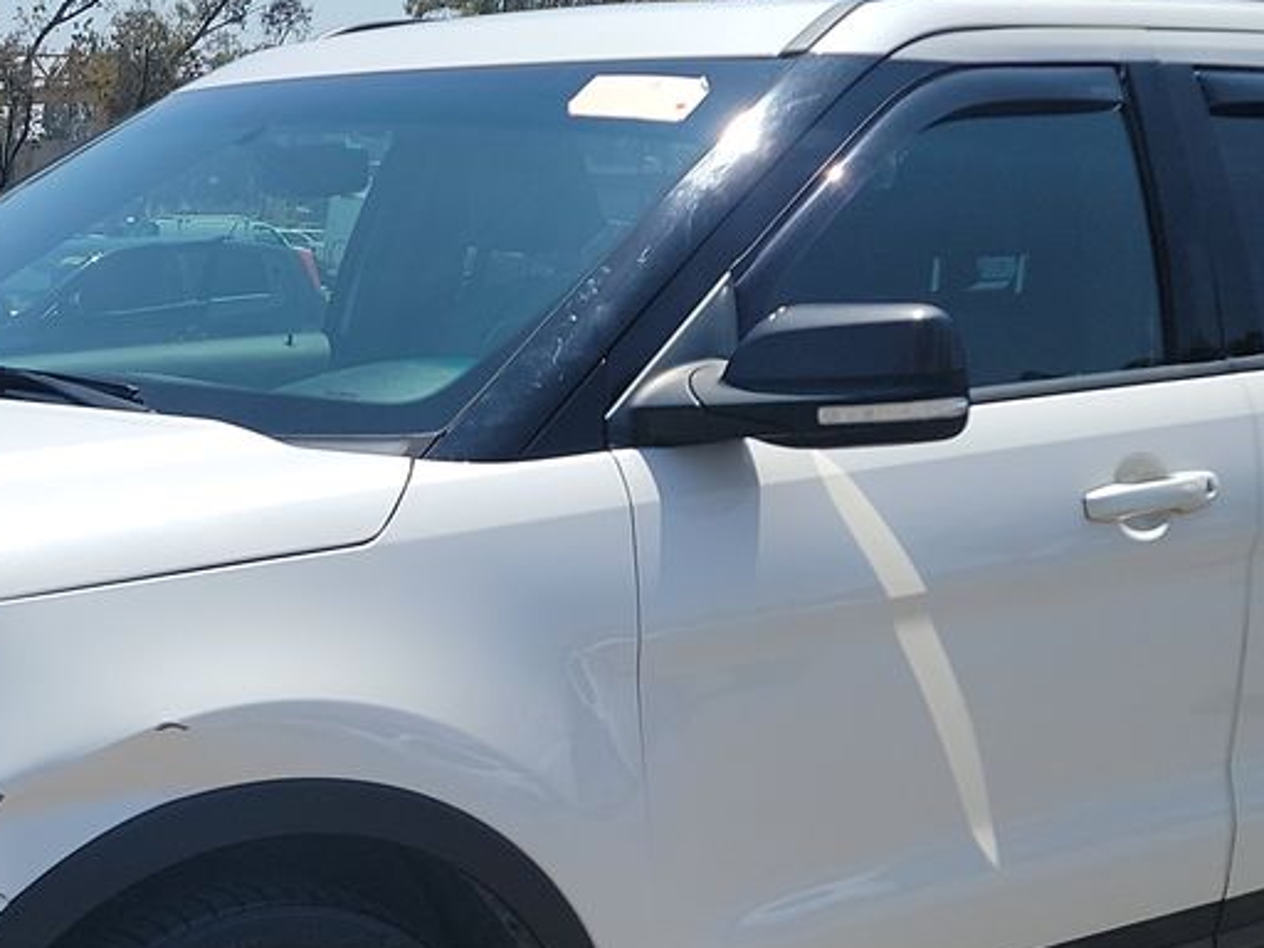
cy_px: 664
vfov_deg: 19.5
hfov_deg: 25.6
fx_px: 2739
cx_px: 281
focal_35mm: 75
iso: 50
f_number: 1.8
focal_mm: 6.7
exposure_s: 1/1061
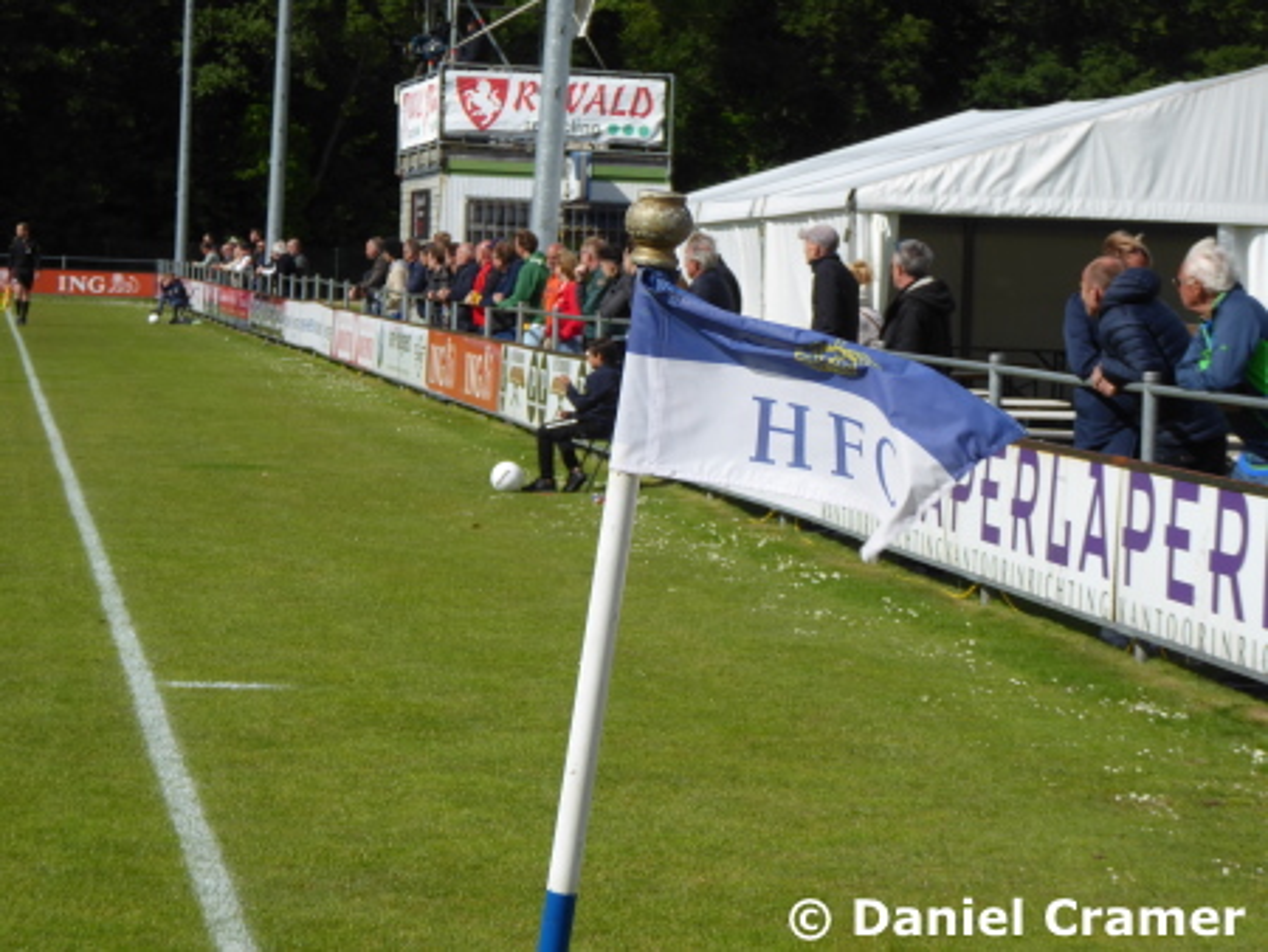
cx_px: 634
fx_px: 3885
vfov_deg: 14.0
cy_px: 476
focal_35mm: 106
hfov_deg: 18.5
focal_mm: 19
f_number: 5.1
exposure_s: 1/640
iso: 80
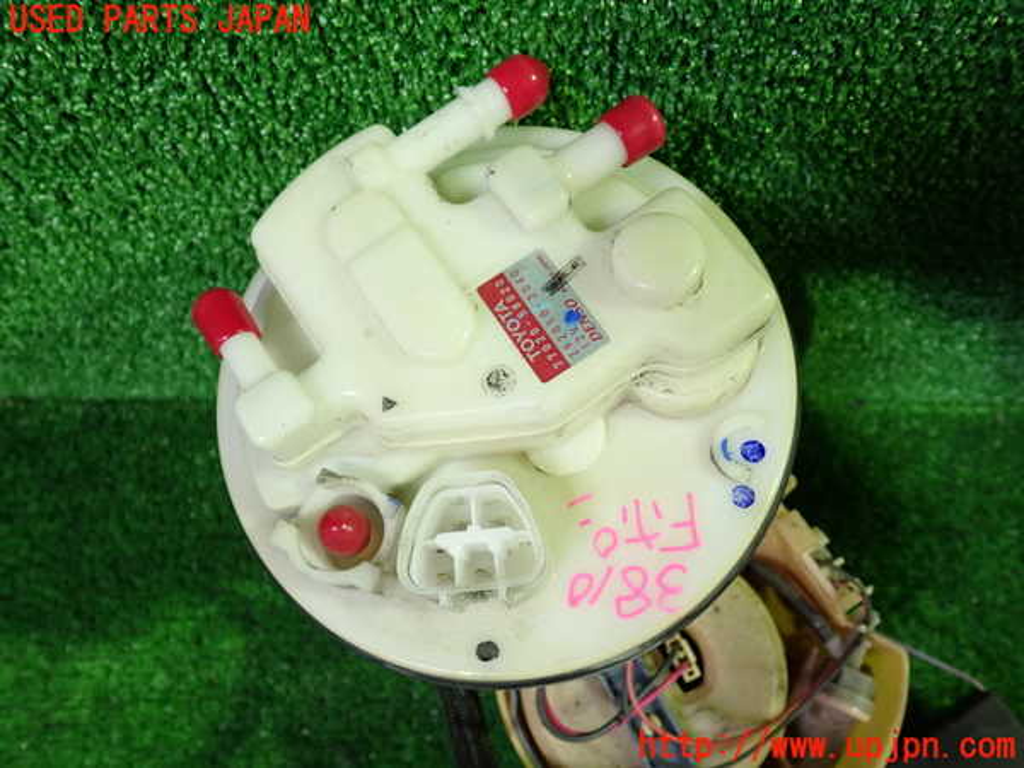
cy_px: 384
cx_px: 512
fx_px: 887
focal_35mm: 30
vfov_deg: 46.8
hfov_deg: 60.0
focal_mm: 5.4
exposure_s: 1/30
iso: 320
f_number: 2.3
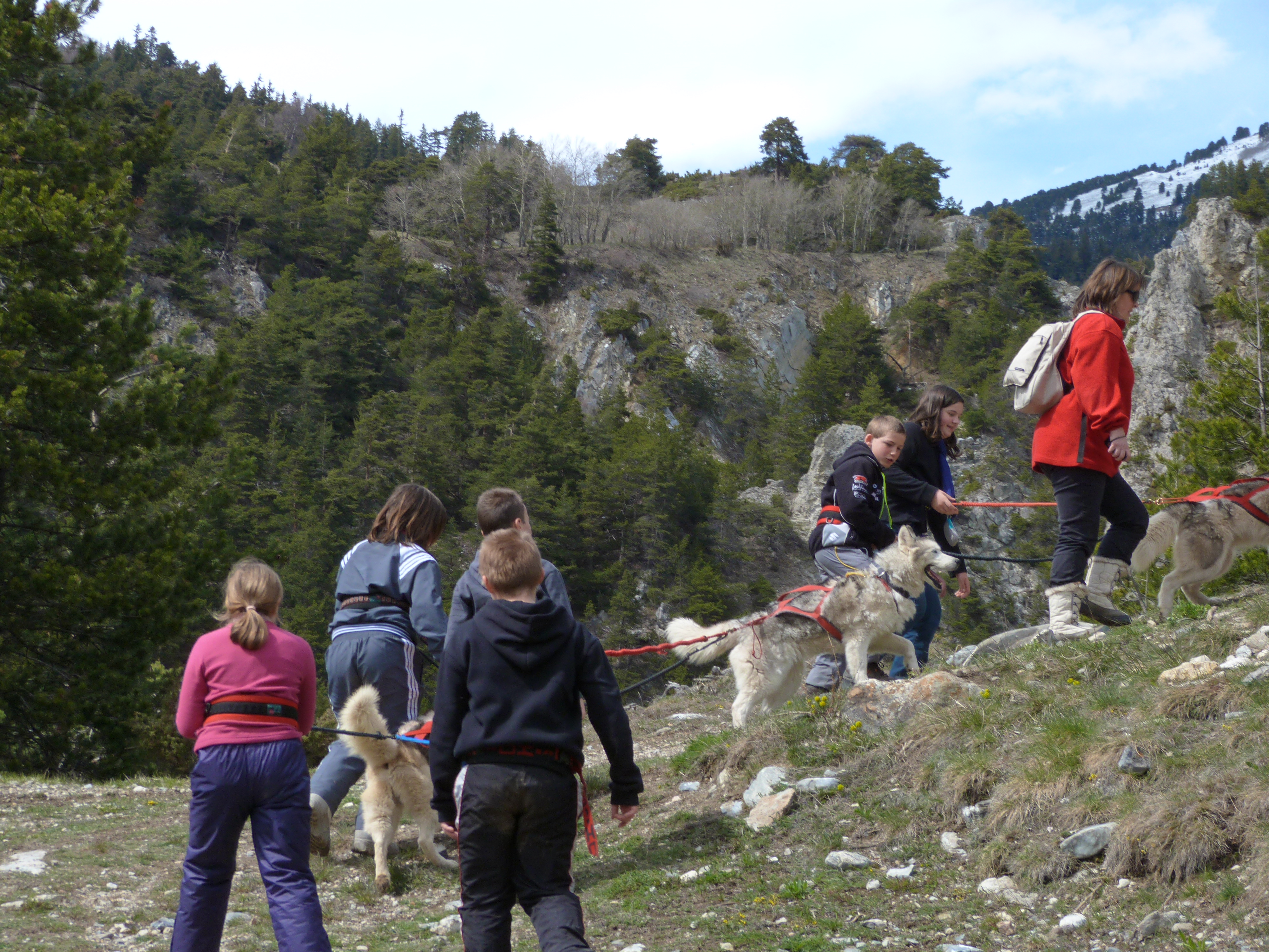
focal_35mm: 84
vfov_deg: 17.6
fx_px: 3079
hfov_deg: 23.3
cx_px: 634
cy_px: 476
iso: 100
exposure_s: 1/1000
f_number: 3.4
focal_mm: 15.1
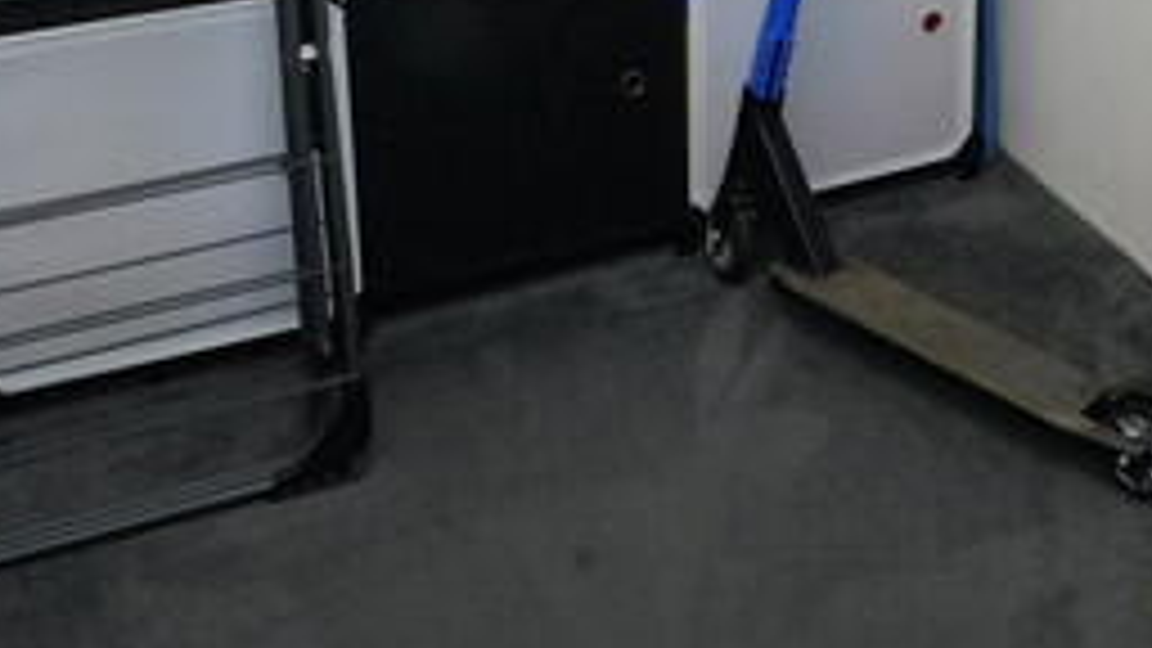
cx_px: 1116
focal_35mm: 67
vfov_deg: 15.7
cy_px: -475
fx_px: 2047
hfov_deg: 29.6
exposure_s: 1/60
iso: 2000
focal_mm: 16
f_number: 16
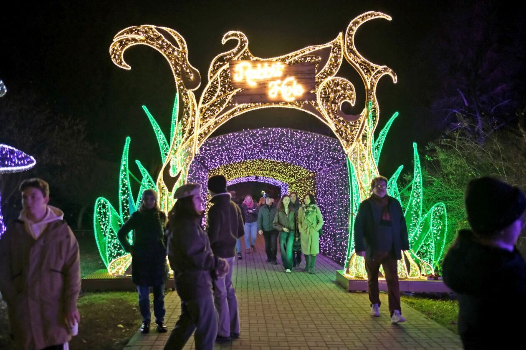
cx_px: 263
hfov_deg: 54.4
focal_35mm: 35
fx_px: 511
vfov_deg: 37.9
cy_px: 175
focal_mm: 23
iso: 3200
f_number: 1.4
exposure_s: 1/680
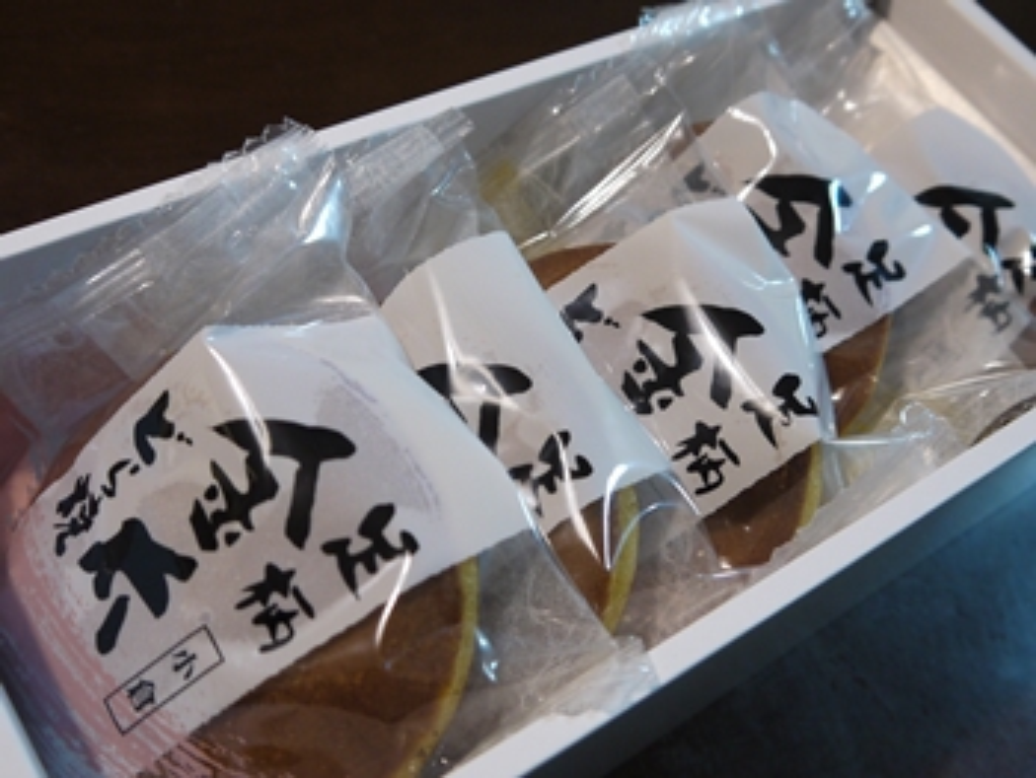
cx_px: 518
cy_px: 389
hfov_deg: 44.8
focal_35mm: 42
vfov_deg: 34.4
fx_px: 1258
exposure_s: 1/30
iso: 400
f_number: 3.6
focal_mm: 15
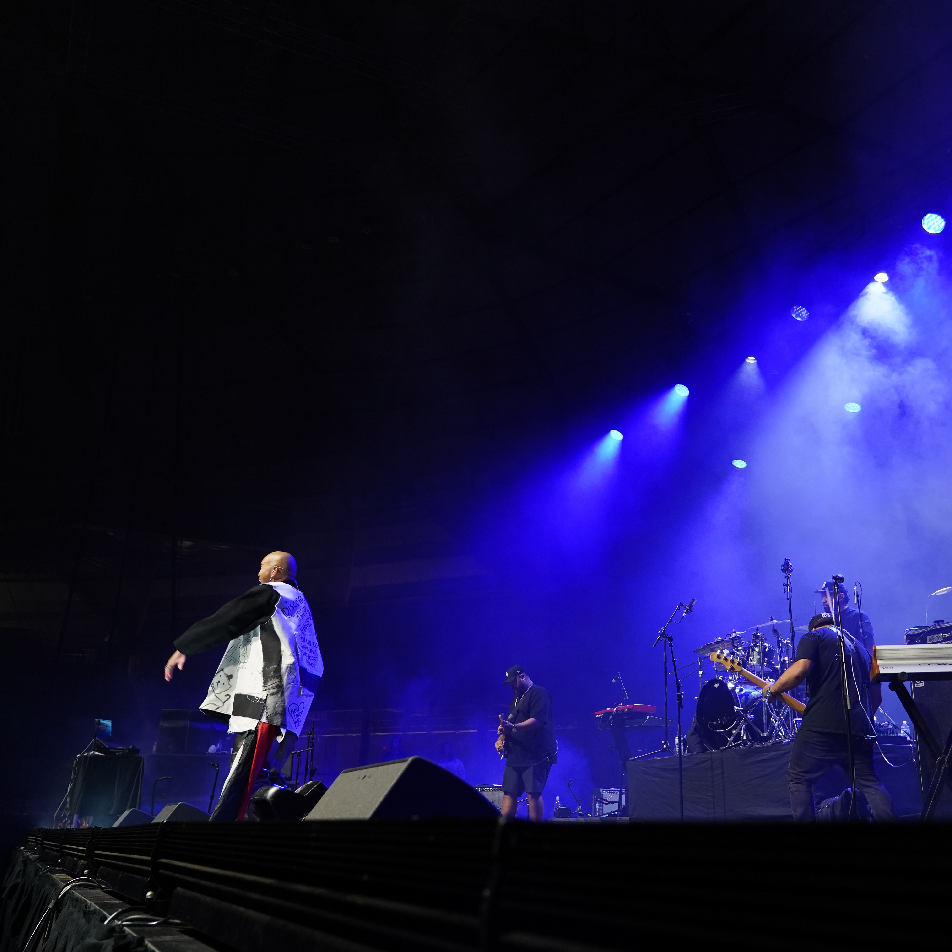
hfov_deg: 50.5
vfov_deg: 51.1
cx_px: 603
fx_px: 996
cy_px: 477
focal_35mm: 32
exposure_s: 1/160
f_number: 4
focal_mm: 25
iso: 2000
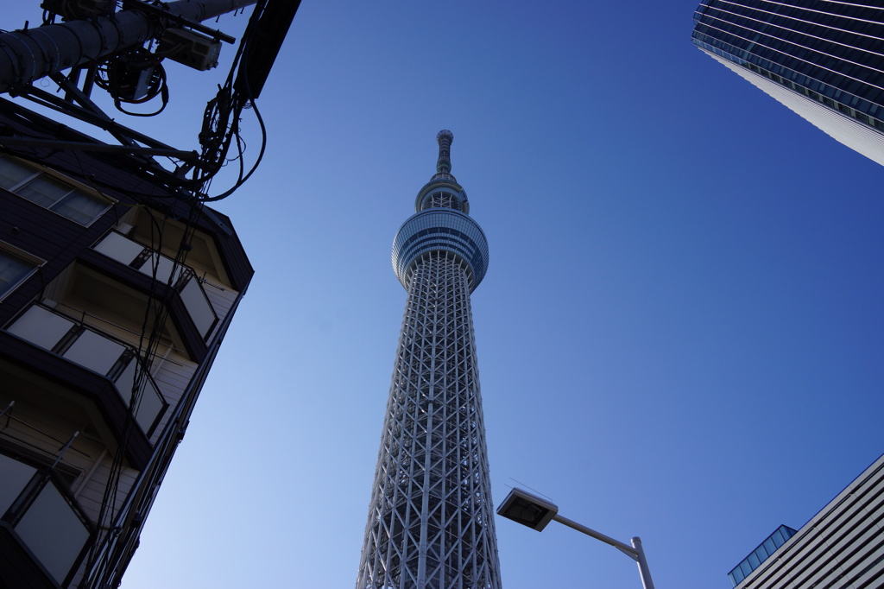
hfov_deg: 67.4
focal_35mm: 27
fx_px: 663
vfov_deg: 47.9
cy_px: 294
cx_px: 442
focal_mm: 18
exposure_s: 1/160
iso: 100
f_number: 13
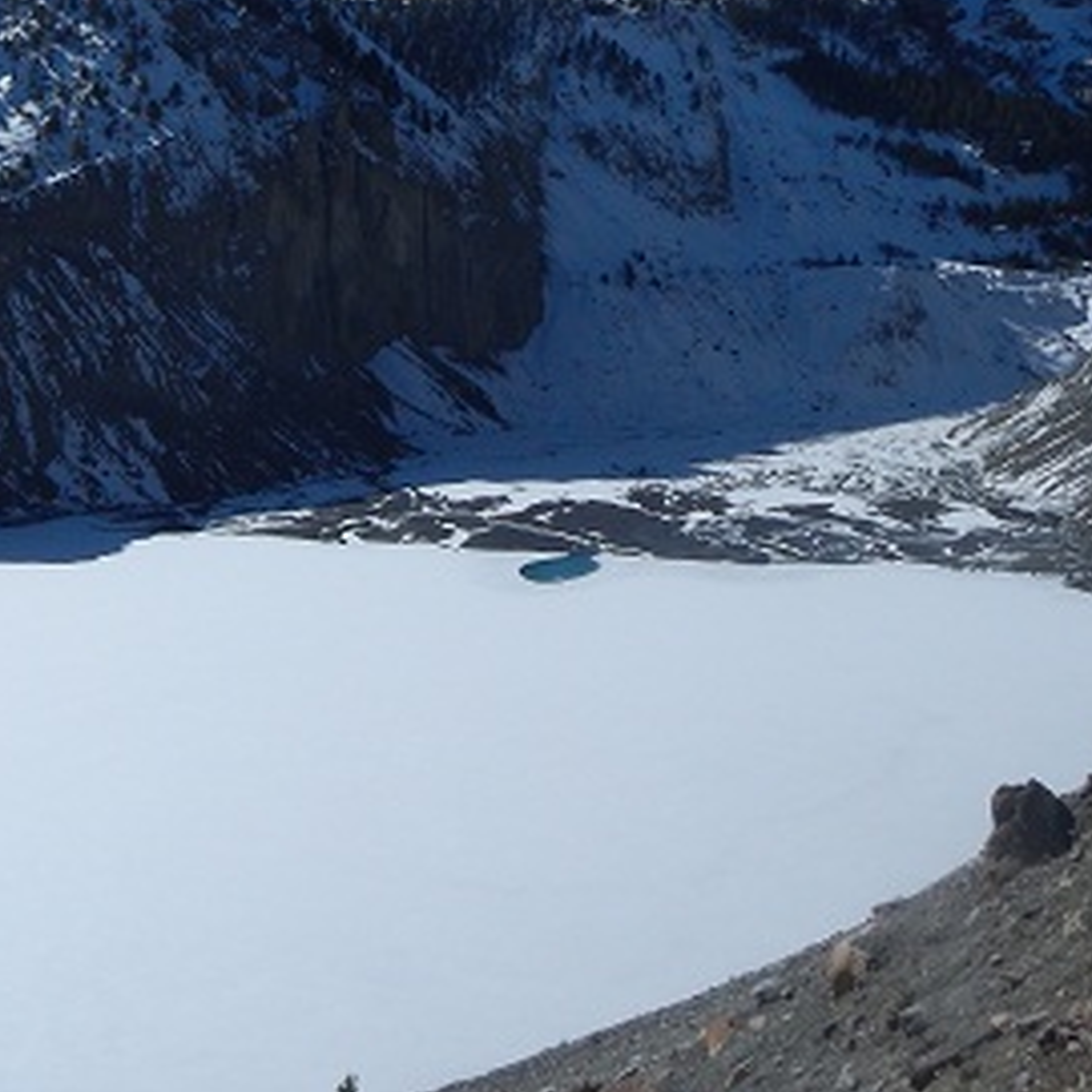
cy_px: 395
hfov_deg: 39.4
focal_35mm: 42
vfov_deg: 39.7
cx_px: 334
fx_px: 1499
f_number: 6
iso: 125
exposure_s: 1/1500
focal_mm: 4
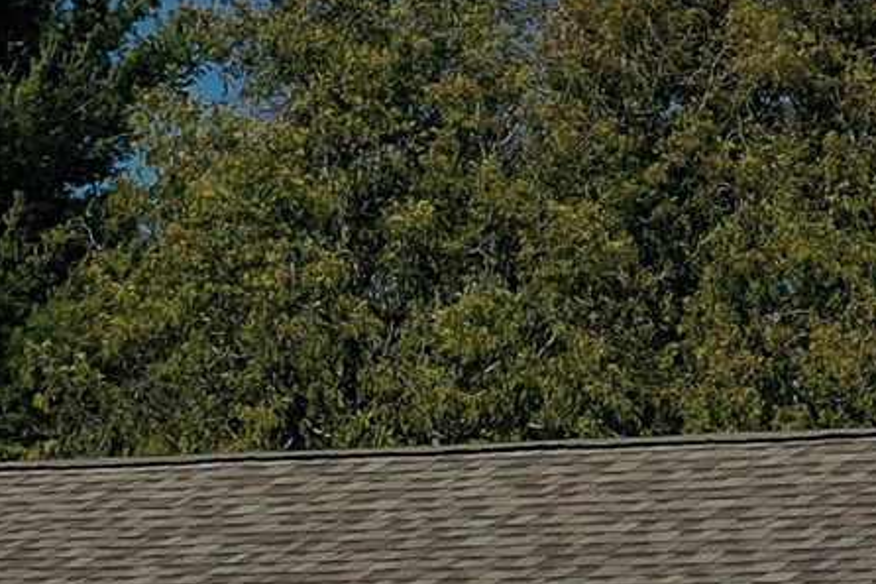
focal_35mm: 193
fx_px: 4694
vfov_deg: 7.0
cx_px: 1029
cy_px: 796
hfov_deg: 10.5
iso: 100
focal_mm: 10.26
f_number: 3.2
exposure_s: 1/320
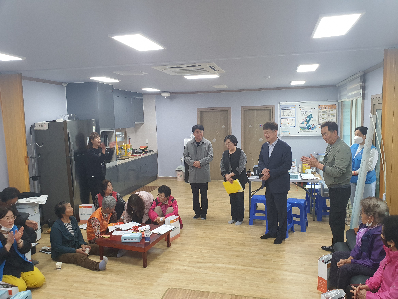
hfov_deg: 67.3
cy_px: 150
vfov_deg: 53.1
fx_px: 299
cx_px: 199
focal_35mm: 26
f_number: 2.4
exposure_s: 1/40
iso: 200
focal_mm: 4.3
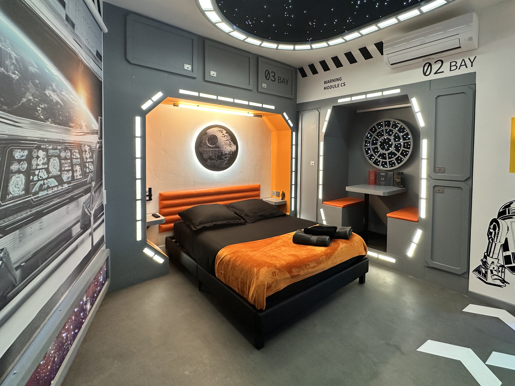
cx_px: 284
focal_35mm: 17
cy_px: 162
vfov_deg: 74.2
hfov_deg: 90.7
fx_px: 253
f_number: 2.2
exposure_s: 1/50
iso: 200
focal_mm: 2.22
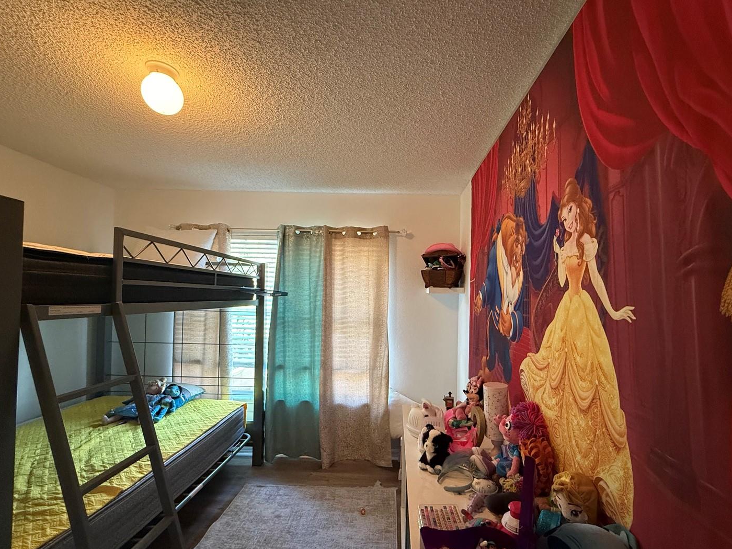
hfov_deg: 94.4
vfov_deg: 78.0
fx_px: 338
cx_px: 391
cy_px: 296
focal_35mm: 16
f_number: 2.2
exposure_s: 1/60
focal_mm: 2.22
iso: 640
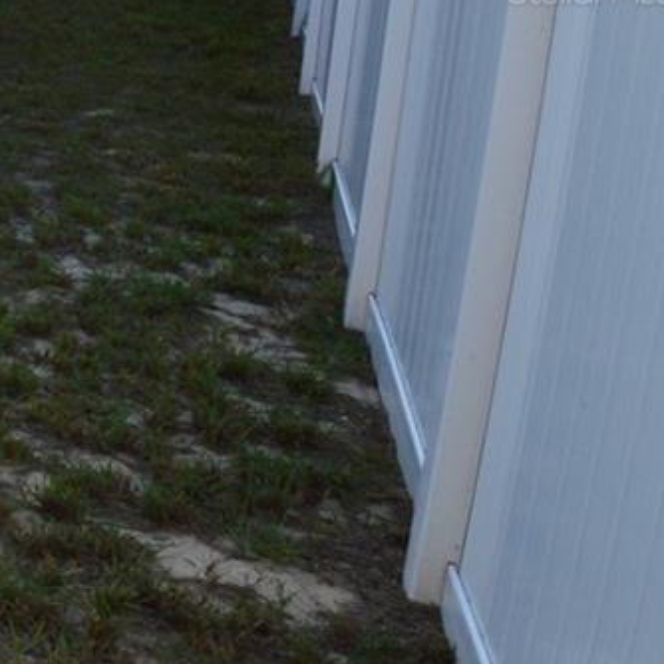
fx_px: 1324
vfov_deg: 26.5
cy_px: -11
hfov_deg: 15.5
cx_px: -907
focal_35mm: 61
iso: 400
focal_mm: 10
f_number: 10
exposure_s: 1/200
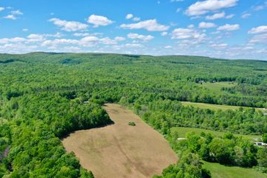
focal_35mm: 33
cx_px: 113
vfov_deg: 40.0
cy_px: 96
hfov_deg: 56.9
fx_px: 245
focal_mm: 10.26
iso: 100
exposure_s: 1/30
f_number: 11
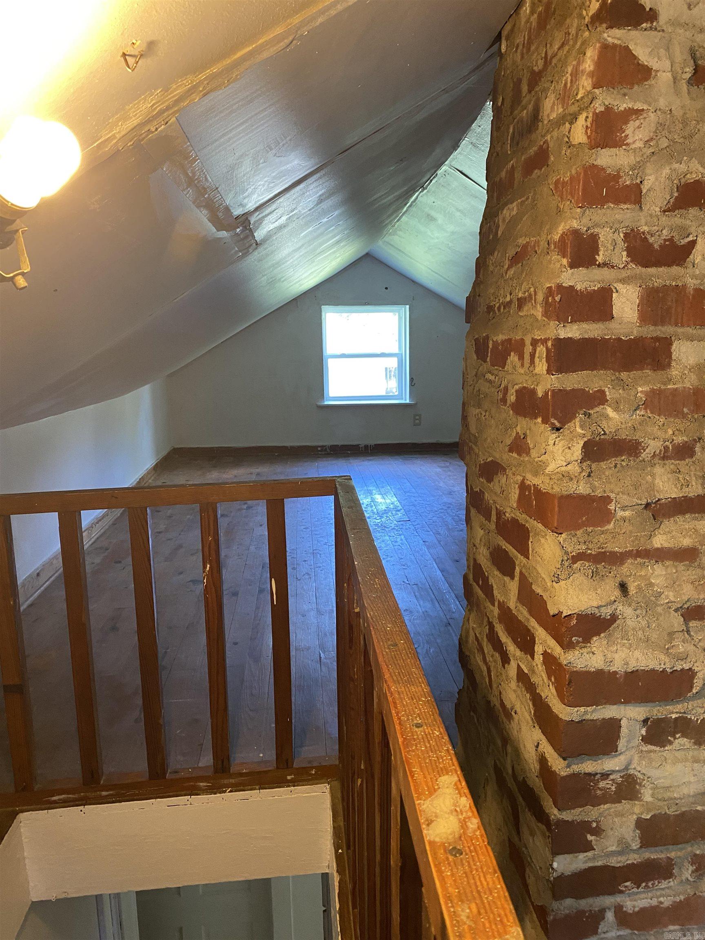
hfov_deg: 53.1
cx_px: 352
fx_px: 706
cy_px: 470
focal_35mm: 26
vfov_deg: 67.3
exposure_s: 1/60
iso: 200
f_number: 1.8
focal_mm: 4.25
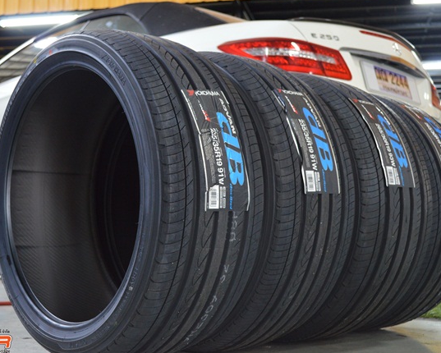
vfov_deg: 27.6
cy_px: 182
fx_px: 718
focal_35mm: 55
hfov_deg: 34.1
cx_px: 205
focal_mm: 30
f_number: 4.5
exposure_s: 1/15
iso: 1000
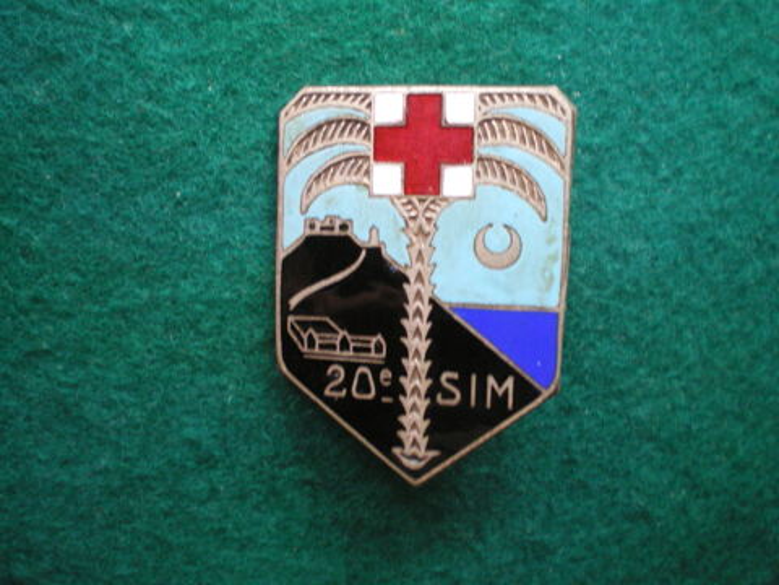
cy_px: 292
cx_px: 390
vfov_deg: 37.7
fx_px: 855
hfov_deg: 49.0
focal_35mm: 38
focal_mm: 6.3
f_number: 3.1
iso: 400
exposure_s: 1/25
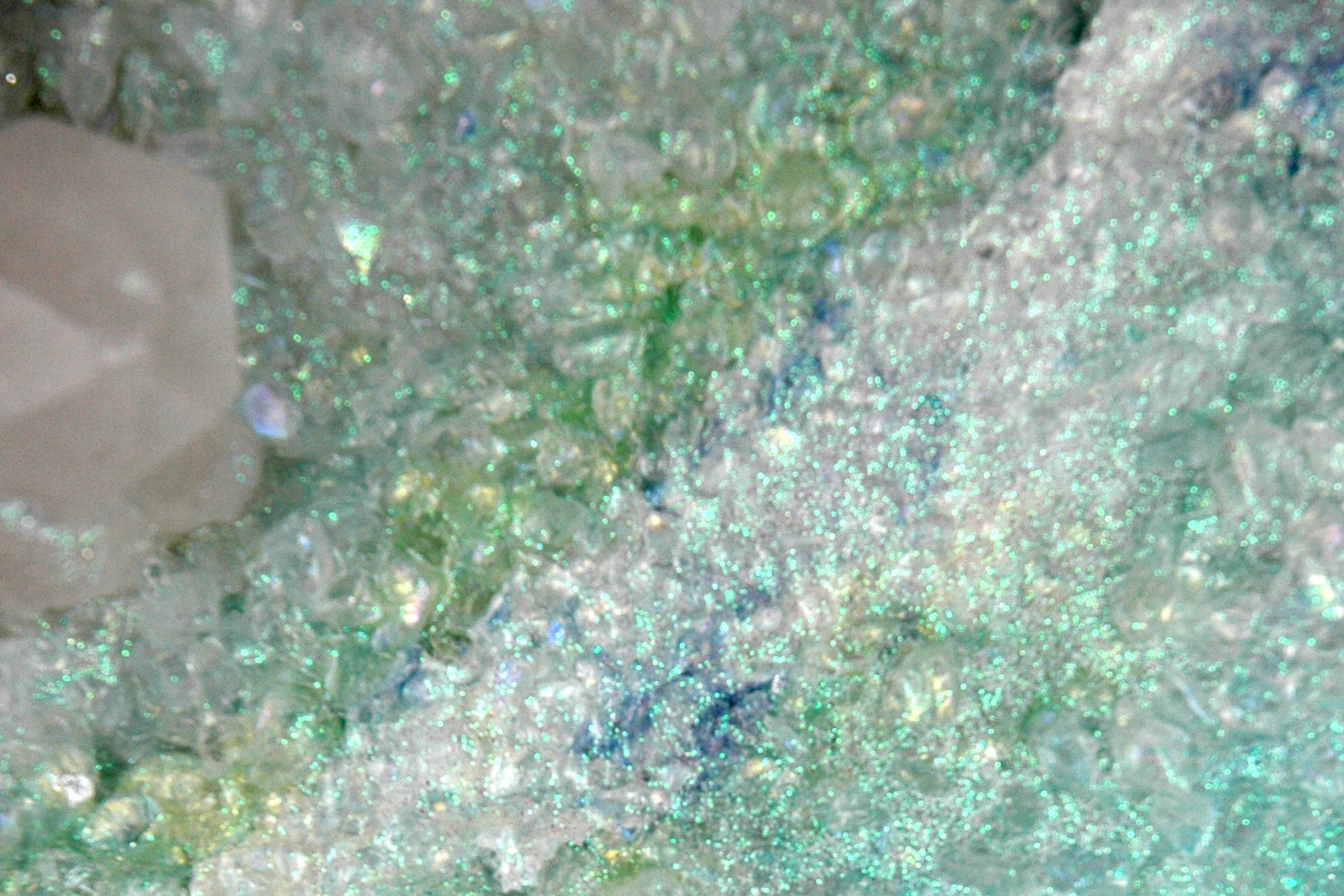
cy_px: 1062
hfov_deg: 12.1
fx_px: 6347
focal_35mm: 170
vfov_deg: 8.0
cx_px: 625
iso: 400
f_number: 5
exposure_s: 1/1000
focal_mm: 70
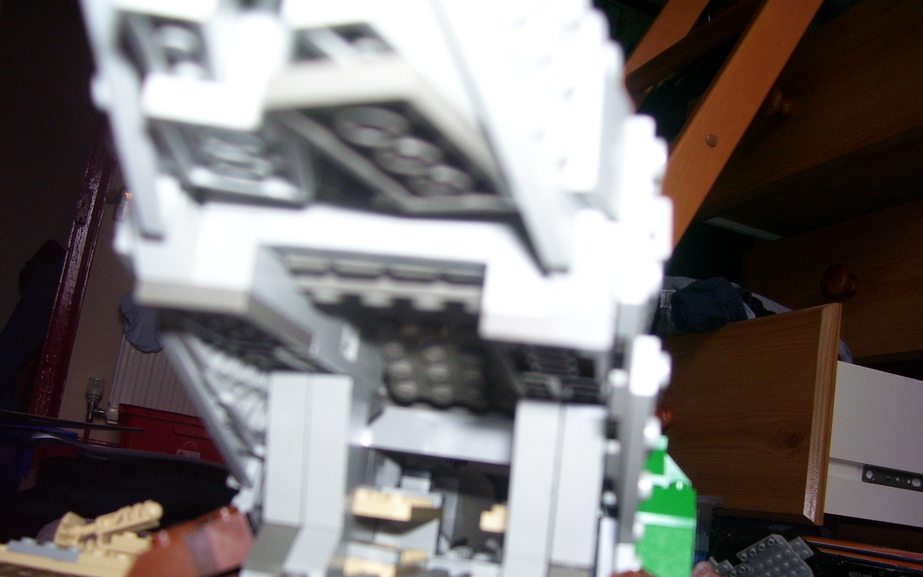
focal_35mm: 37
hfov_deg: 52.7
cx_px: 466
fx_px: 931
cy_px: 353
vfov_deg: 34.3
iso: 125
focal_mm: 5.6
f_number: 2.7
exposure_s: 1/60
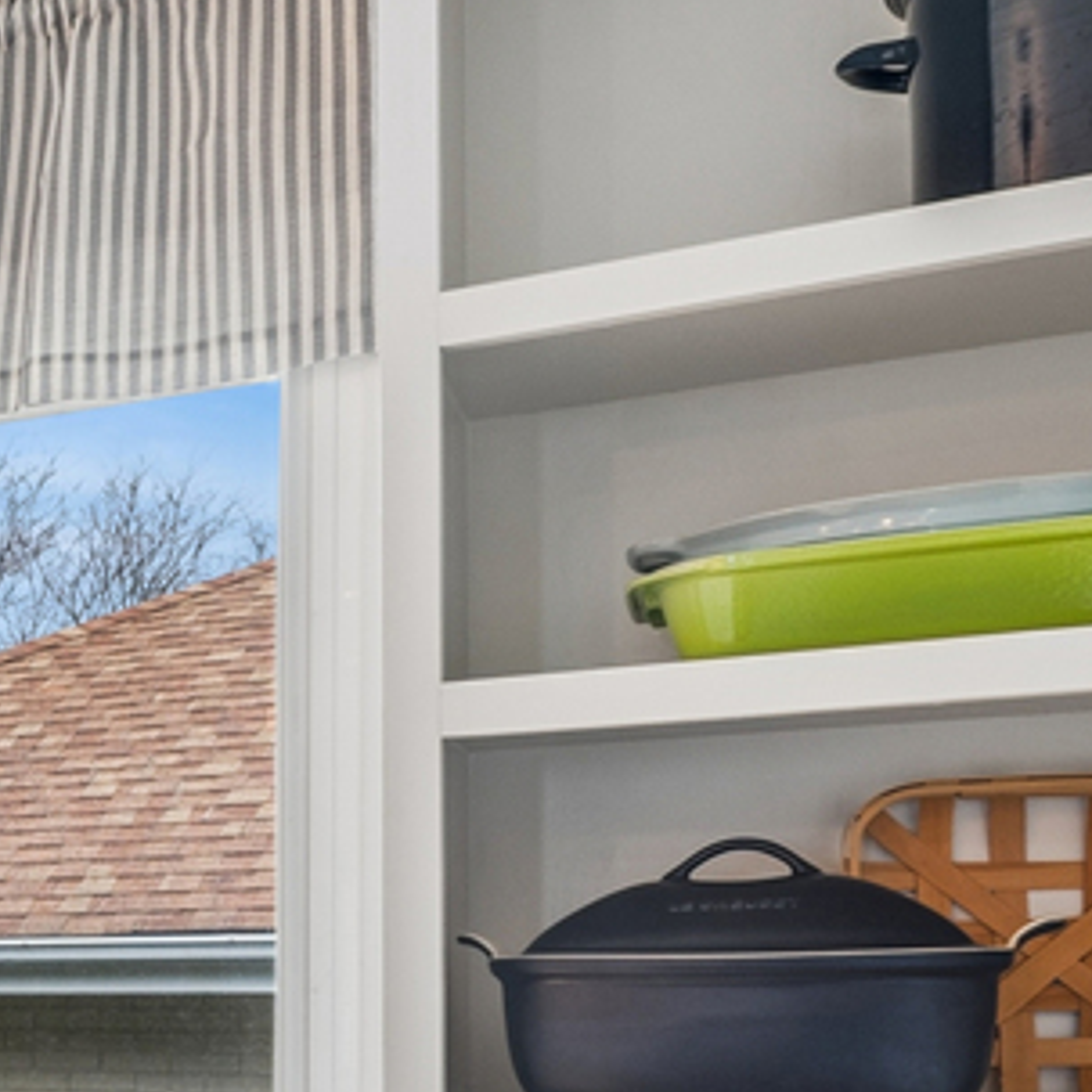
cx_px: -620
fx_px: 2427
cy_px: 1009
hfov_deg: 20.9
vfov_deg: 24.5
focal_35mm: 68
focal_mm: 15
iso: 400
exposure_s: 1/15
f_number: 8
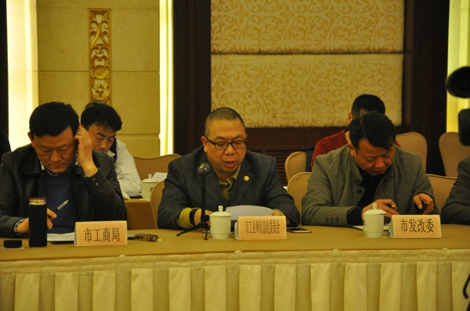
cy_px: 156
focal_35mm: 158
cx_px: 235
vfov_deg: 8.7
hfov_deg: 13.1
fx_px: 2053
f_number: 5.6
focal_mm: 105
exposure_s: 1/30
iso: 1000
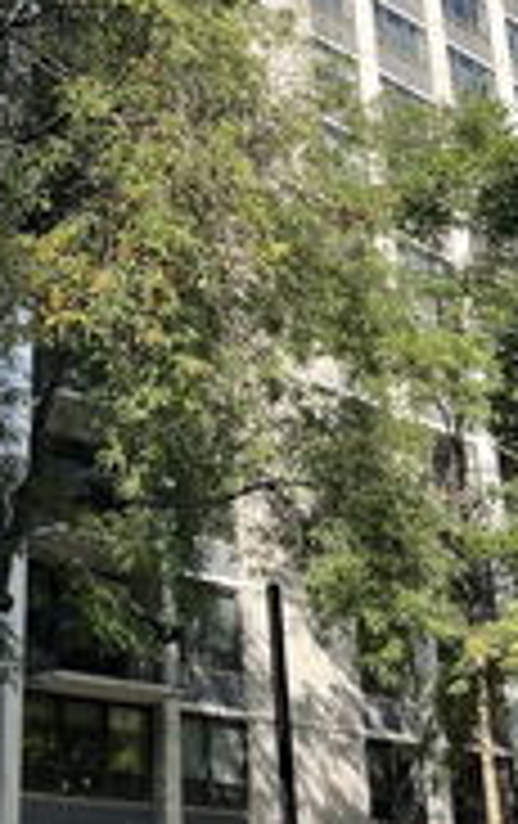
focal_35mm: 69
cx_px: 216
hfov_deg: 18.9
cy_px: 187
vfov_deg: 29.2
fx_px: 1552
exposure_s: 1/1422
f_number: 1.6
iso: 50
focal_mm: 5.1
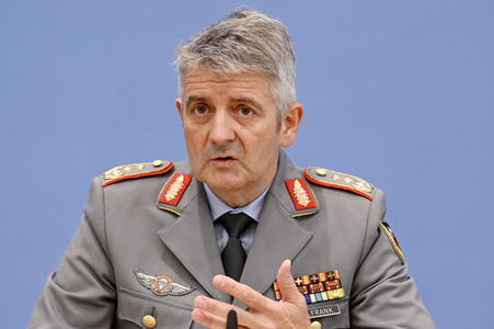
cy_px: 164
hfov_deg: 18.3
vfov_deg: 12.2
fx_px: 1536
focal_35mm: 112
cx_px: 247
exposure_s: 1/640
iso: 3200
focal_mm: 112
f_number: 5
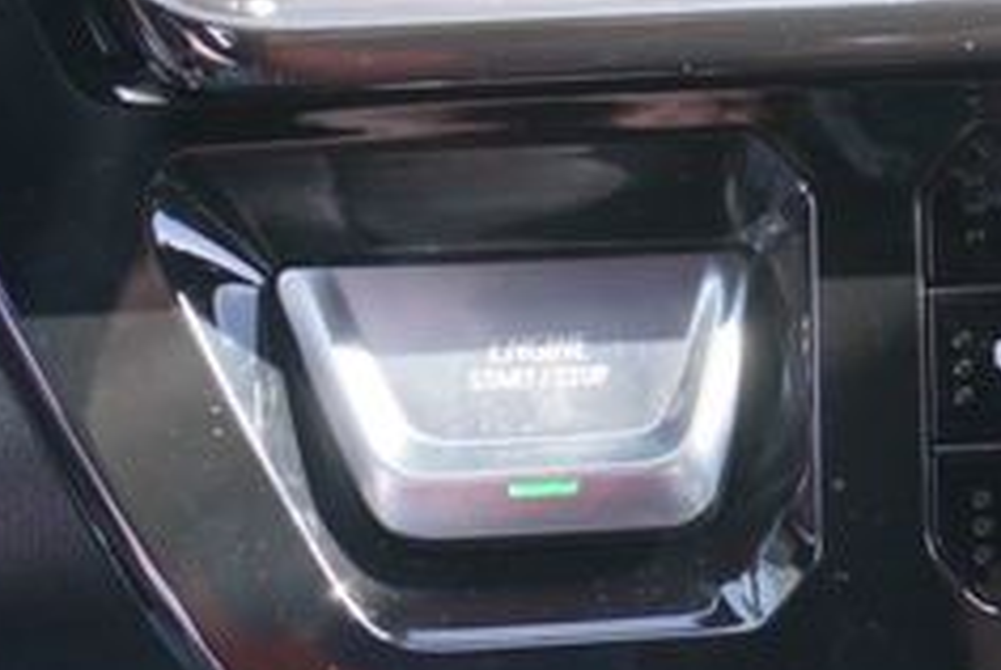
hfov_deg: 18.3
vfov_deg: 12.3
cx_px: 1289
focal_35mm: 104
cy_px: -466
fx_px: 2895
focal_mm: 16
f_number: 4
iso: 250
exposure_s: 1/60
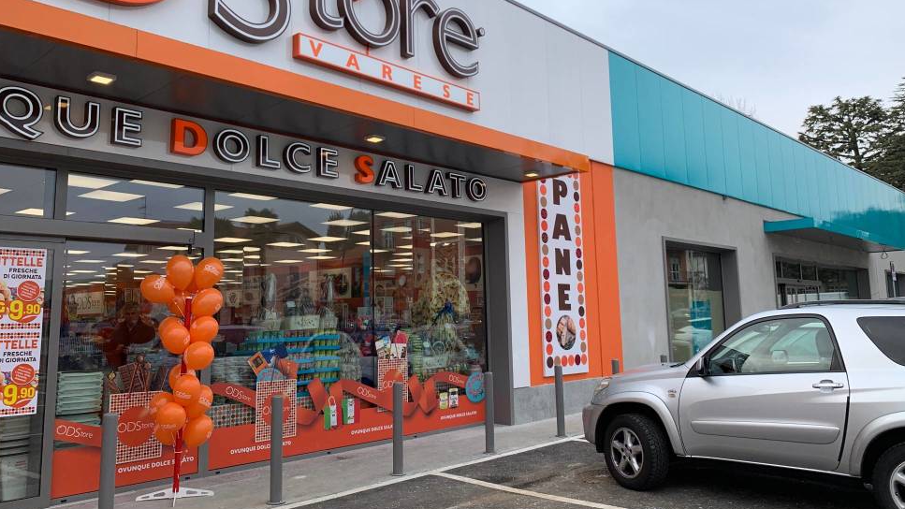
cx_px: 460
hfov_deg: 64.3
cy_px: 223
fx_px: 720
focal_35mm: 30
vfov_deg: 38.9
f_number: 1.8
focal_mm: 4.25
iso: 25
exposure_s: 1/871
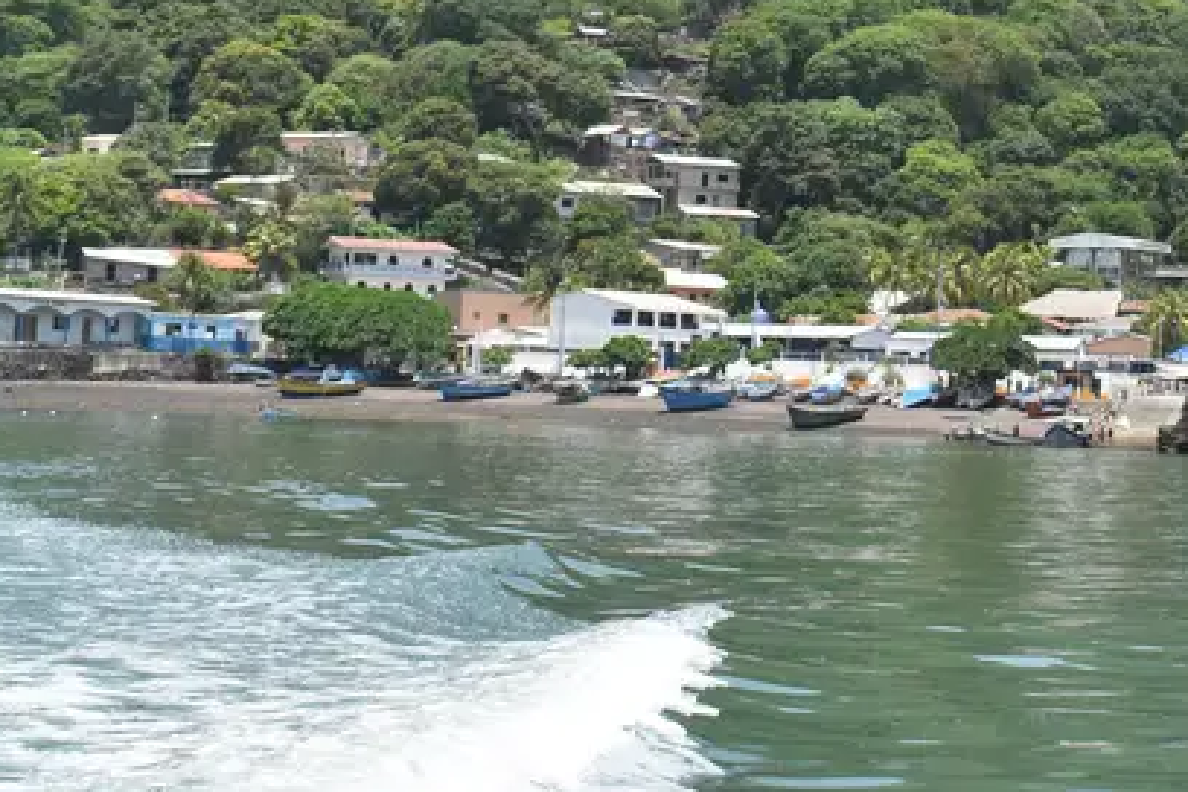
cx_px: 1205
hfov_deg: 18.7
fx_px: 3498
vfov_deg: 12.7
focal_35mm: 106
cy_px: -79
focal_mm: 24
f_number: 9.5
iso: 200
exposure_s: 1/350
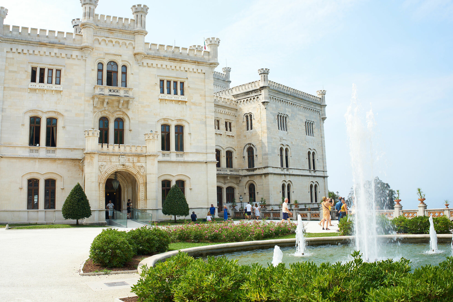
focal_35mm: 34
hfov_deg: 55.8
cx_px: 214
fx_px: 428
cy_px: 136
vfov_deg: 38.9
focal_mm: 28
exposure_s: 1/125
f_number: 9
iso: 100
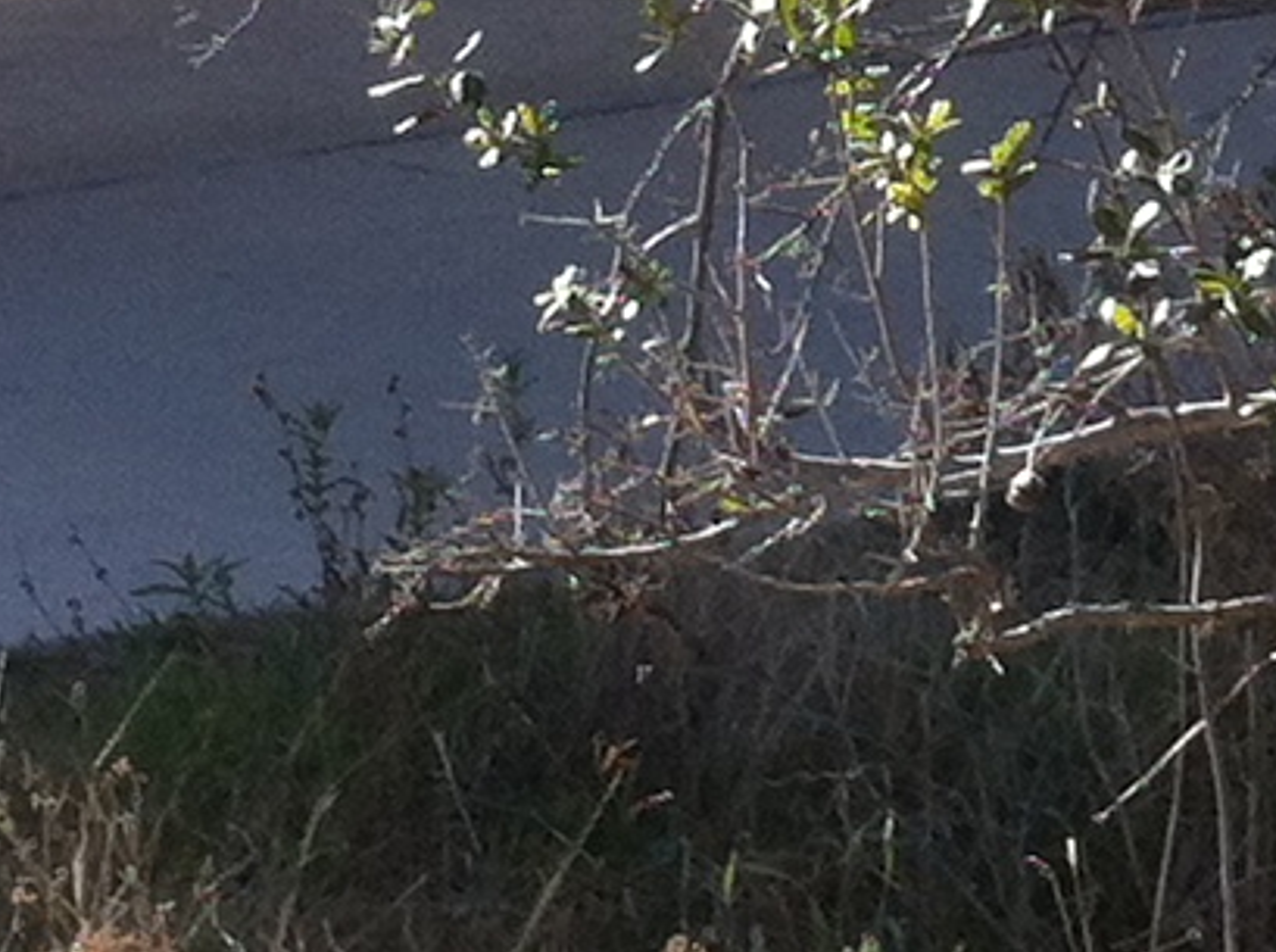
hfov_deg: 8.9
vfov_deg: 6.5
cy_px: -790
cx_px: 1048
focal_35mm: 222
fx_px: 8166
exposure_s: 1/450
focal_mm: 3.85
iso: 80
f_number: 2.8
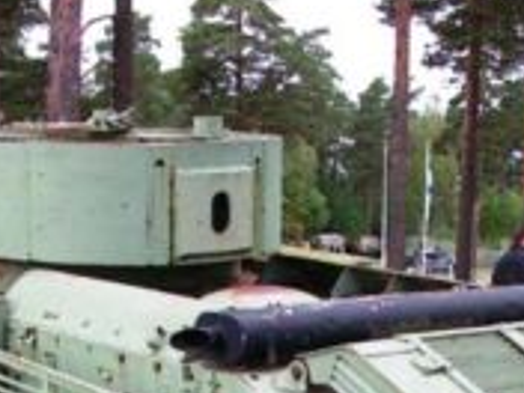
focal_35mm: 102
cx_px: 292
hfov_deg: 19.3
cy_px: 517
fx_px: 1544
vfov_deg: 13.9
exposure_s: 1/200
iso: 100
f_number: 3.2
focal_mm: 6
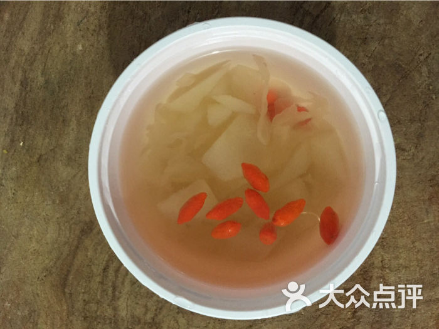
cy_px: 164
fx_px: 368
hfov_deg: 61.7
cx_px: 220
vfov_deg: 48.2
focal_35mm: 29
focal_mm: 4.15
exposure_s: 1/30
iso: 250
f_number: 2.2
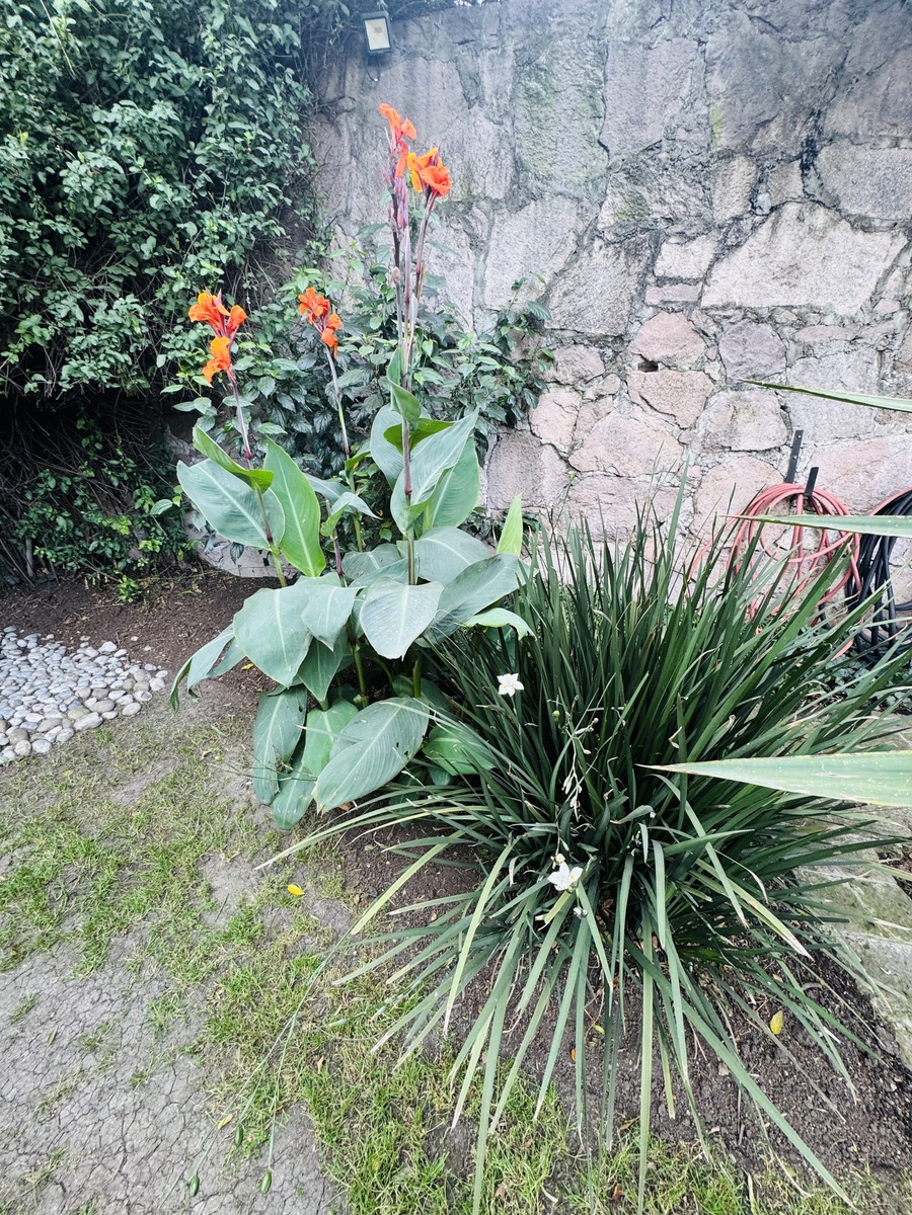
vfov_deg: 102.1
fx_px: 492
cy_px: 608
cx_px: 456
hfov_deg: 85.7
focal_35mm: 14
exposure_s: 1/99
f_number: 2.2
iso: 125
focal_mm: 2.22
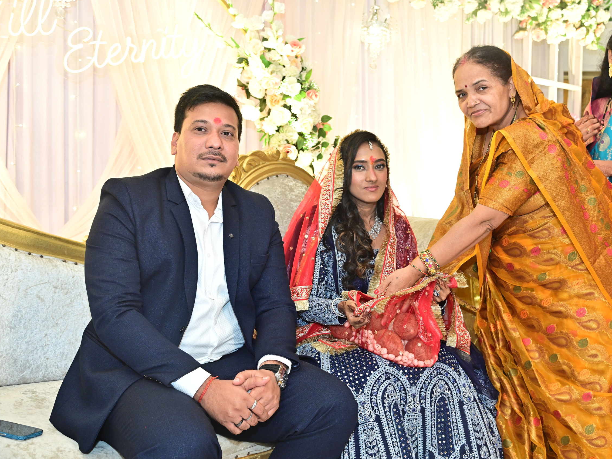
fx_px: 672
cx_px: 342
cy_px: 230
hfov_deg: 48.9
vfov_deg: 37.7
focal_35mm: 38
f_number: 4.5
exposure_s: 1/200
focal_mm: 35
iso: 1250
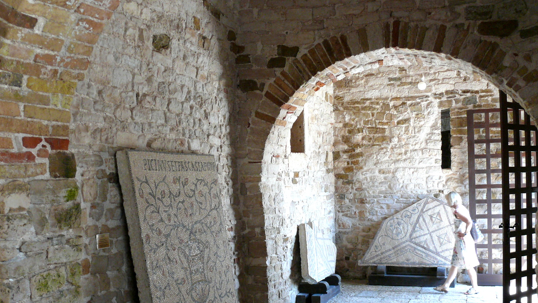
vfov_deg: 28.8
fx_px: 585
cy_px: 202
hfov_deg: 49.4
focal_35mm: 41
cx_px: 256
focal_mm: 7.4
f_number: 2.8
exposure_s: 1/30
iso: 160
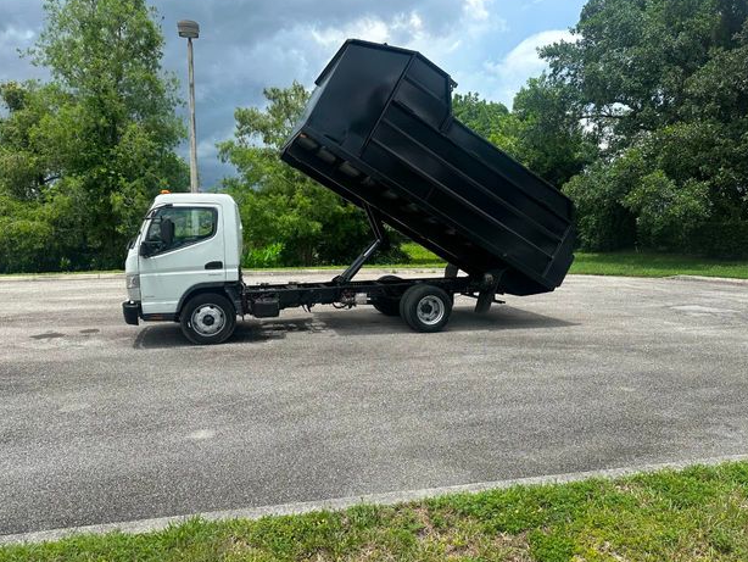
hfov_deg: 69.4
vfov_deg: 54.9
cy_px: 274
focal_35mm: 25
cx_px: 370
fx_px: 540
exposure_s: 1/3597
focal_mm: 6.86
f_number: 1.78
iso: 80
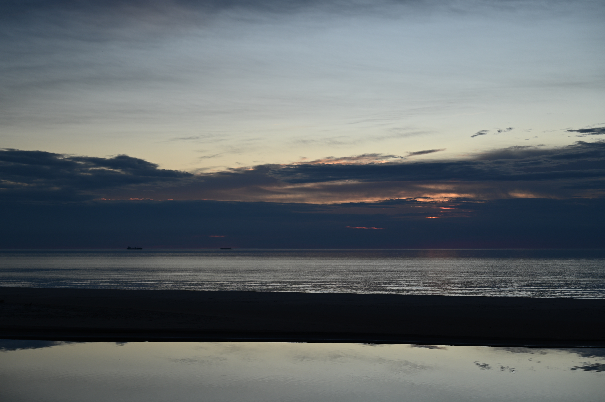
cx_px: 302
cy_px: 201
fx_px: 907
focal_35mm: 54
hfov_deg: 36.9
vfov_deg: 25.0
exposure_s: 1/125
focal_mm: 54
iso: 100
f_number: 4
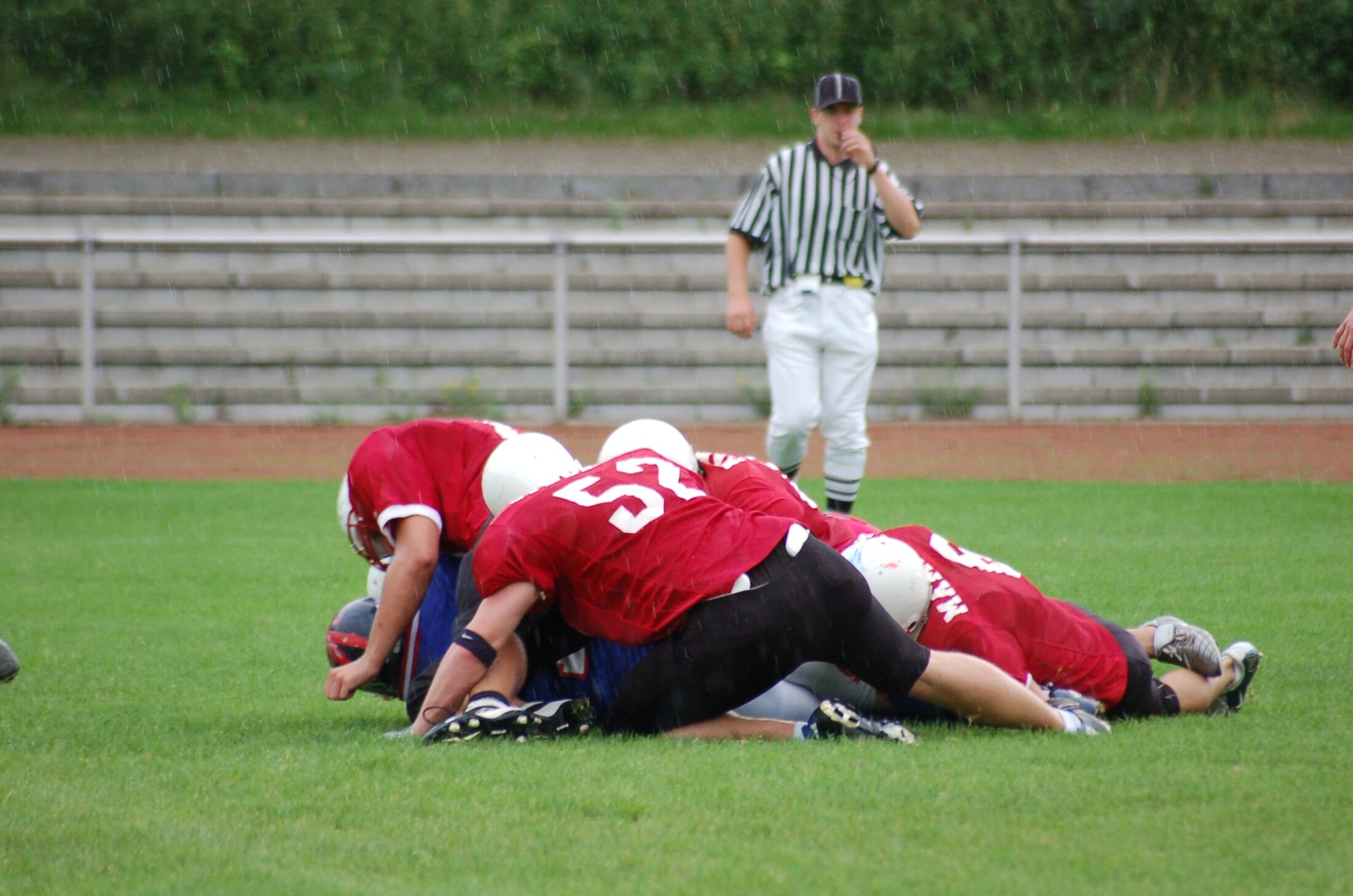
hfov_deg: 5.1
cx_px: 676
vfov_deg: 3.4
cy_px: 448
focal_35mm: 405
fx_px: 15192
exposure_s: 1/250
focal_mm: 270
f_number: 5.6
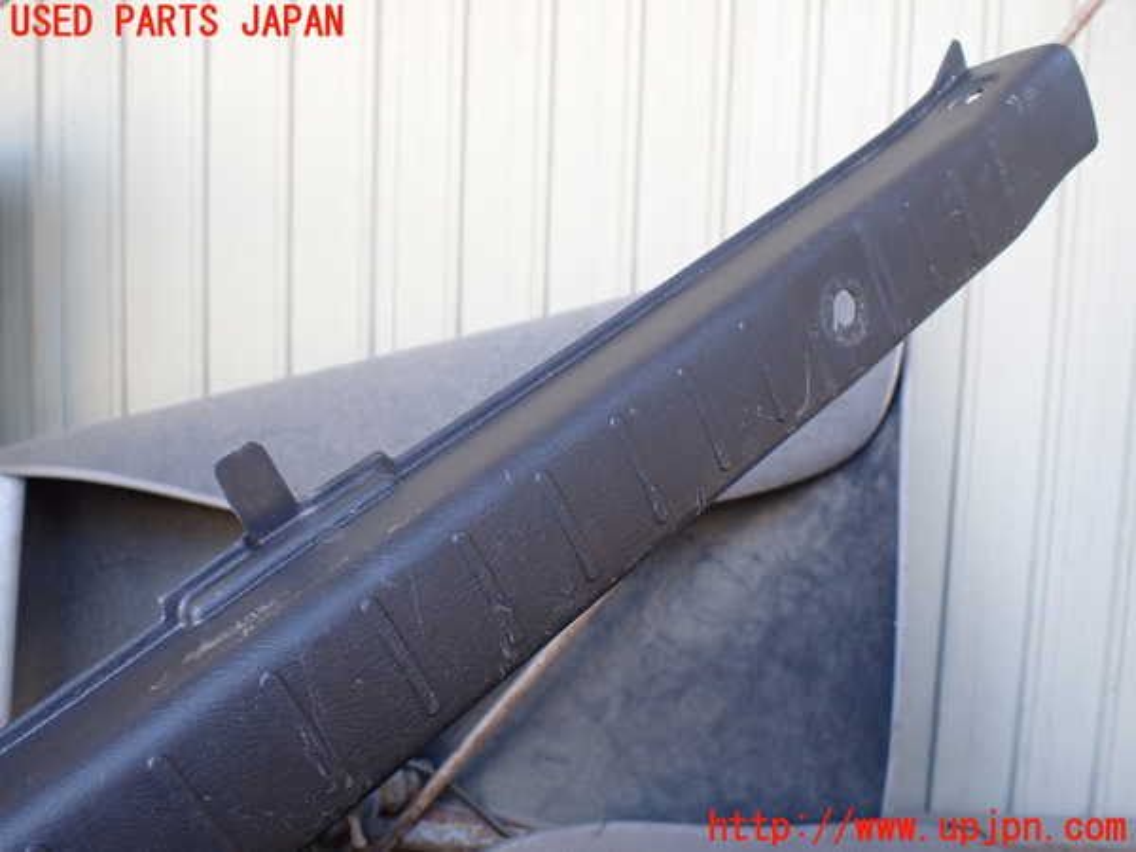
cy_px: 426
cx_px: 568
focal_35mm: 30
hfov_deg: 60.0
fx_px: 985
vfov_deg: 46.8
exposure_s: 1/125
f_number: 2.3
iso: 400
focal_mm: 5.4
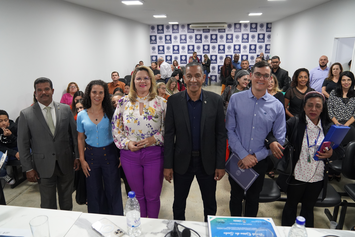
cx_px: 178
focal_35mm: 26
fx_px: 256
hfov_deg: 69.4
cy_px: 118
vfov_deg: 49.6
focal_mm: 26
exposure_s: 1/160
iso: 5000
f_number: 4
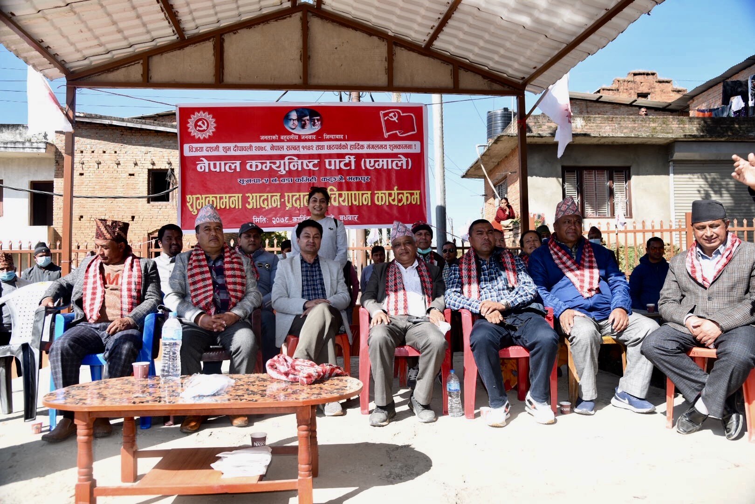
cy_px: 252
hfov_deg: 73.7
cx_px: 378
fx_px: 503
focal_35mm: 24
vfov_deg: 53.1
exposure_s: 1/200
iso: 160
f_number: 6.3
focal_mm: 24
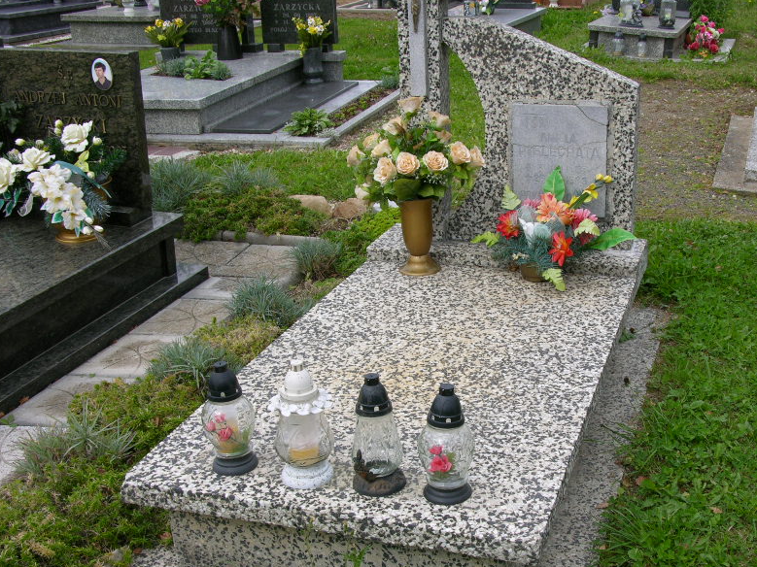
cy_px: 338
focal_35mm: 46
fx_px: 1006
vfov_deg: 31.4
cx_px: 475
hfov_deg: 40.9
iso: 50
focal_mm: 8.9
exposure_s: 1/204
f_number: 5
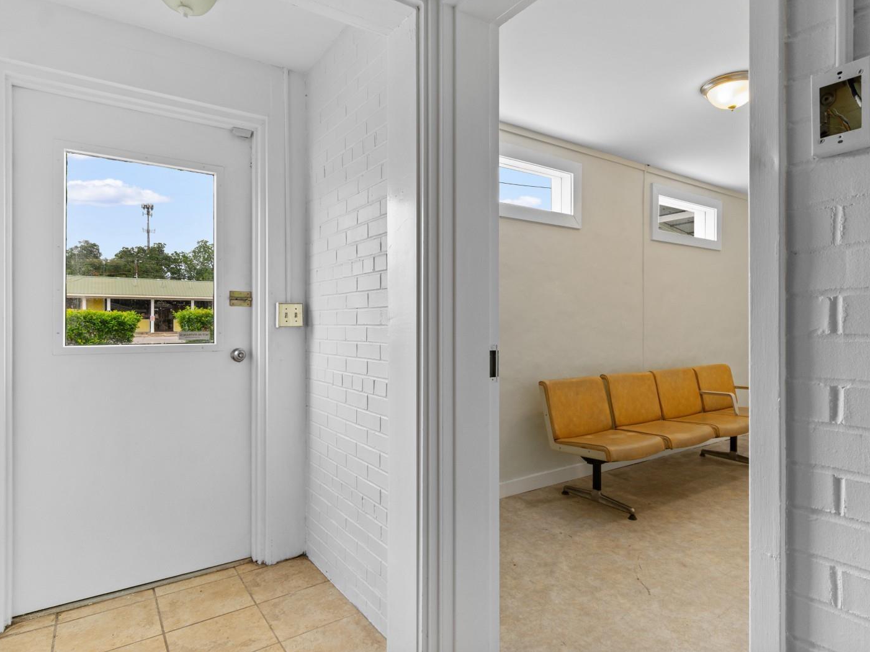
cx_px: 479
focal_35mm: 20
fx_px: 503
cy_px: 319
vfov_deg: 65.9
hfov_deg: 81.5
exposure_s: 1/15
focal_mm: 12
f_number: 4.8
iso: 100
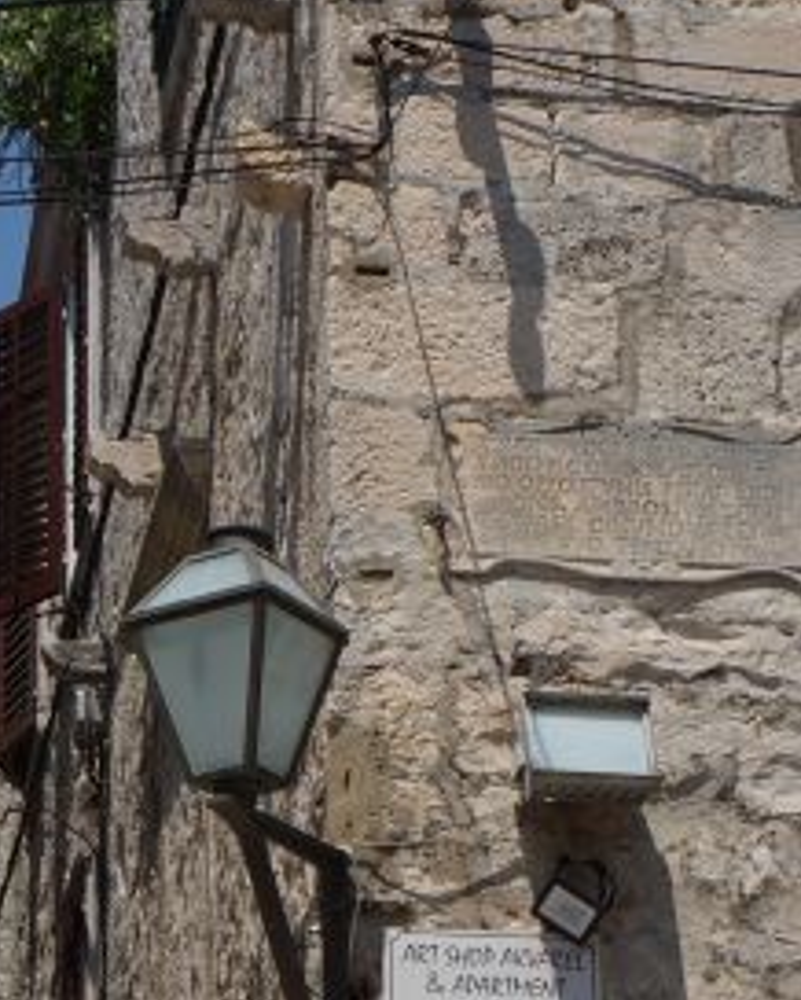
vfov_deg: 12.8
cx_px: -77
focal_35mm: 149
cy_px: 860
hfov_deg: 10.3
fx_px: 4410
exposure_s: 1/400
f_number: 8
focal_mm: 24
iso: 100
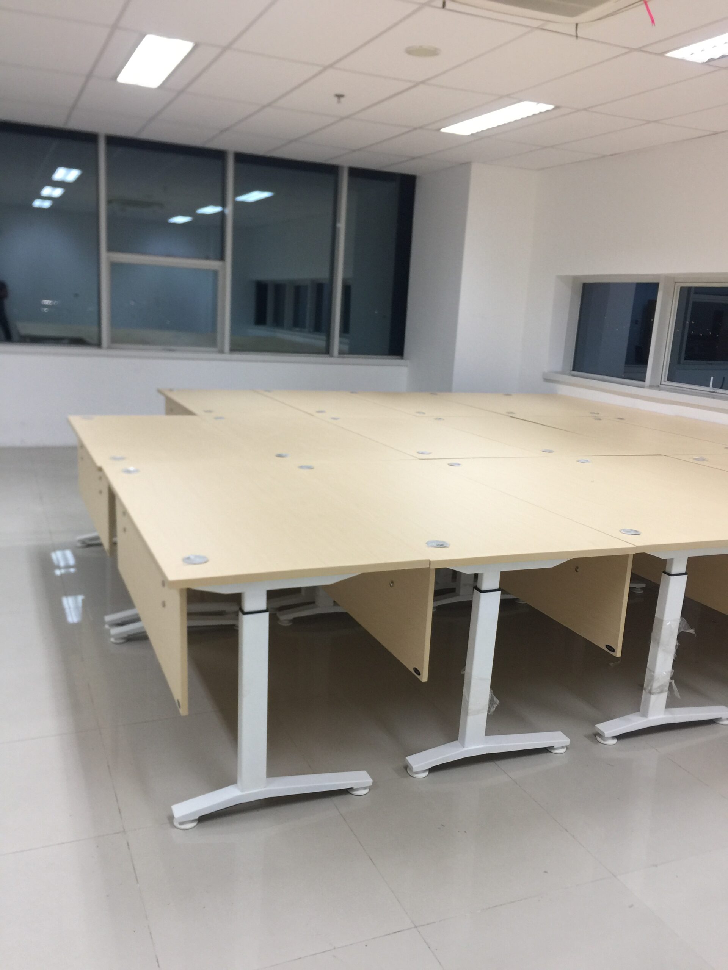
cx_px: 364
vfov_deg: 61.7
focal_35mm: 29
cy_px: 485
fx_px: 813
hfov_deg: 48.2
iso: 40
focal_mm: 4.15
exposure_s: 1/33
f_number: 2.2
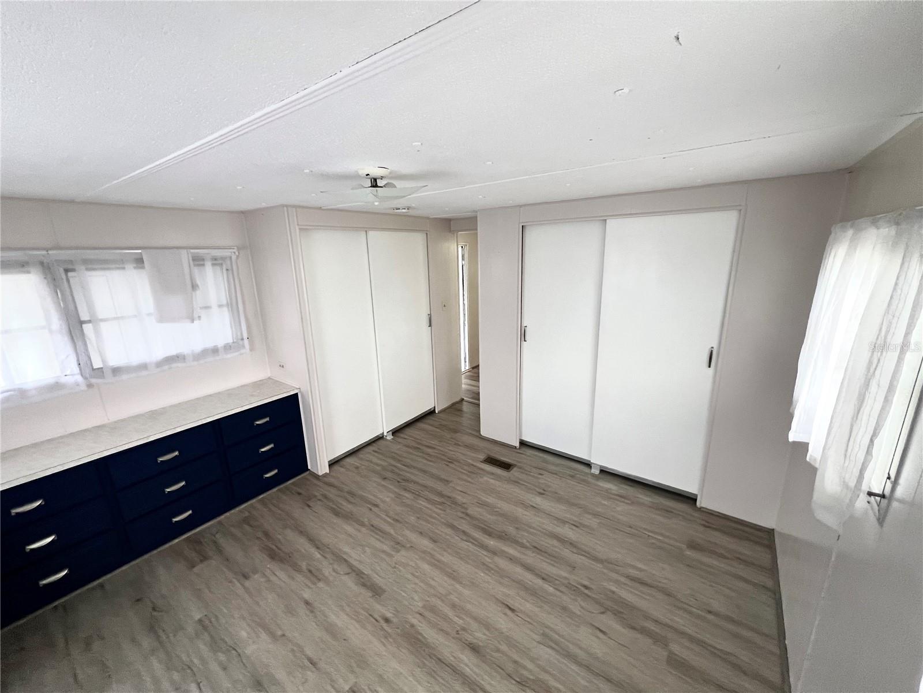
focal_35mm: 13
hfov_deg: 106.2
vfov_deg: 89.9
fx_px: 347
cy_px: 346
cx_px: 462
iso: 200
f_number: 1.8
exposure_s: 1/120
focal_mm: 1.57
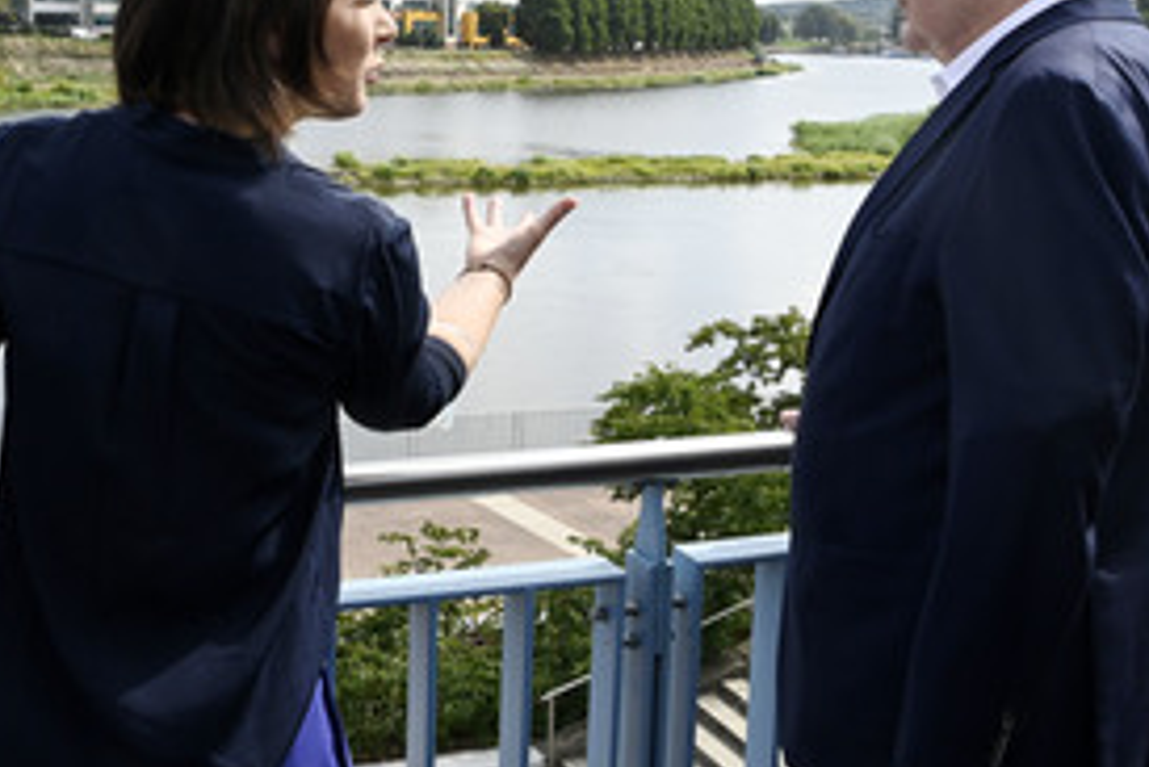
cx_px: 560
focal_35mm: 46
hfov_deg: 42.7
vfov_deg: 29.1
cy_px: 268
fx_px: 1469
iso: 1250
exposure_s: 1/800
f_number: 14
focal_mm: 28
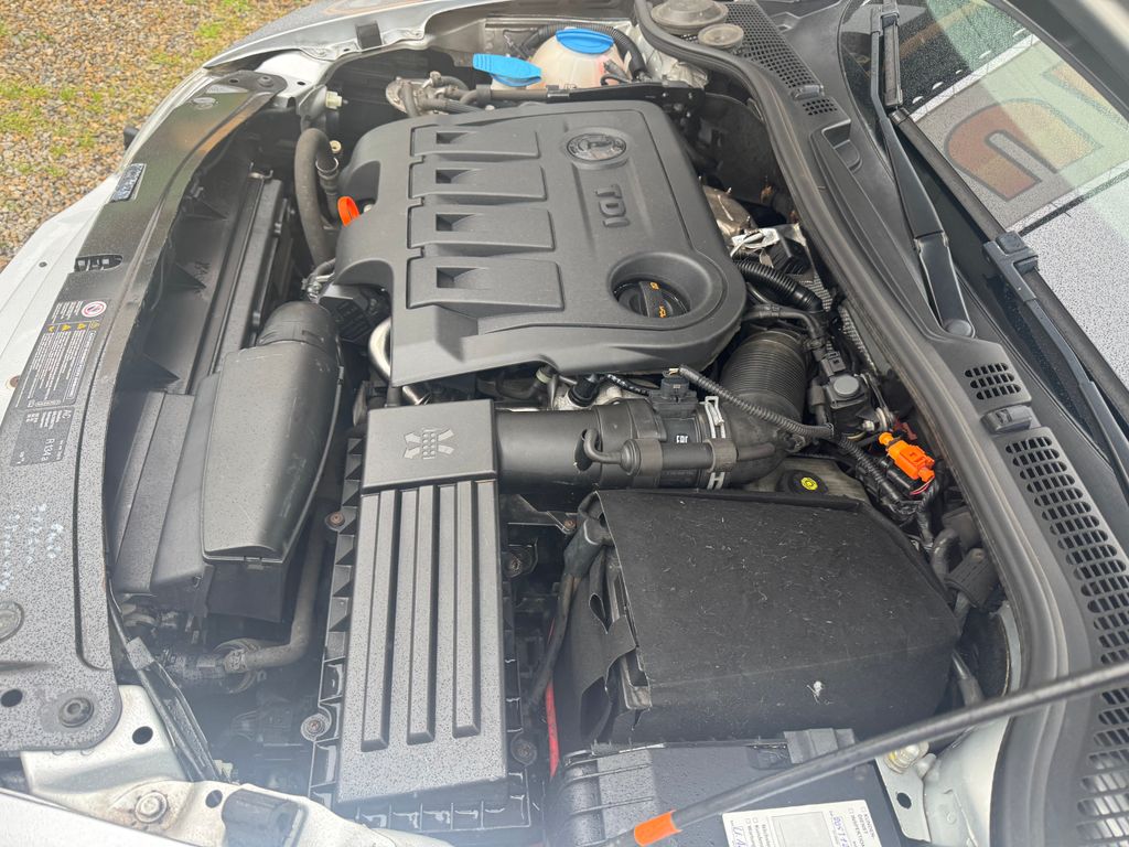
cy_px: 424
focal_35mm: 24
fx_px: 783
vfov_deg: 56.8
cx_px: 564
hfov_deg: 71.6
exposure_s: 1/121
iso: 100
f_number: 1.78
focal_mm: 6.76
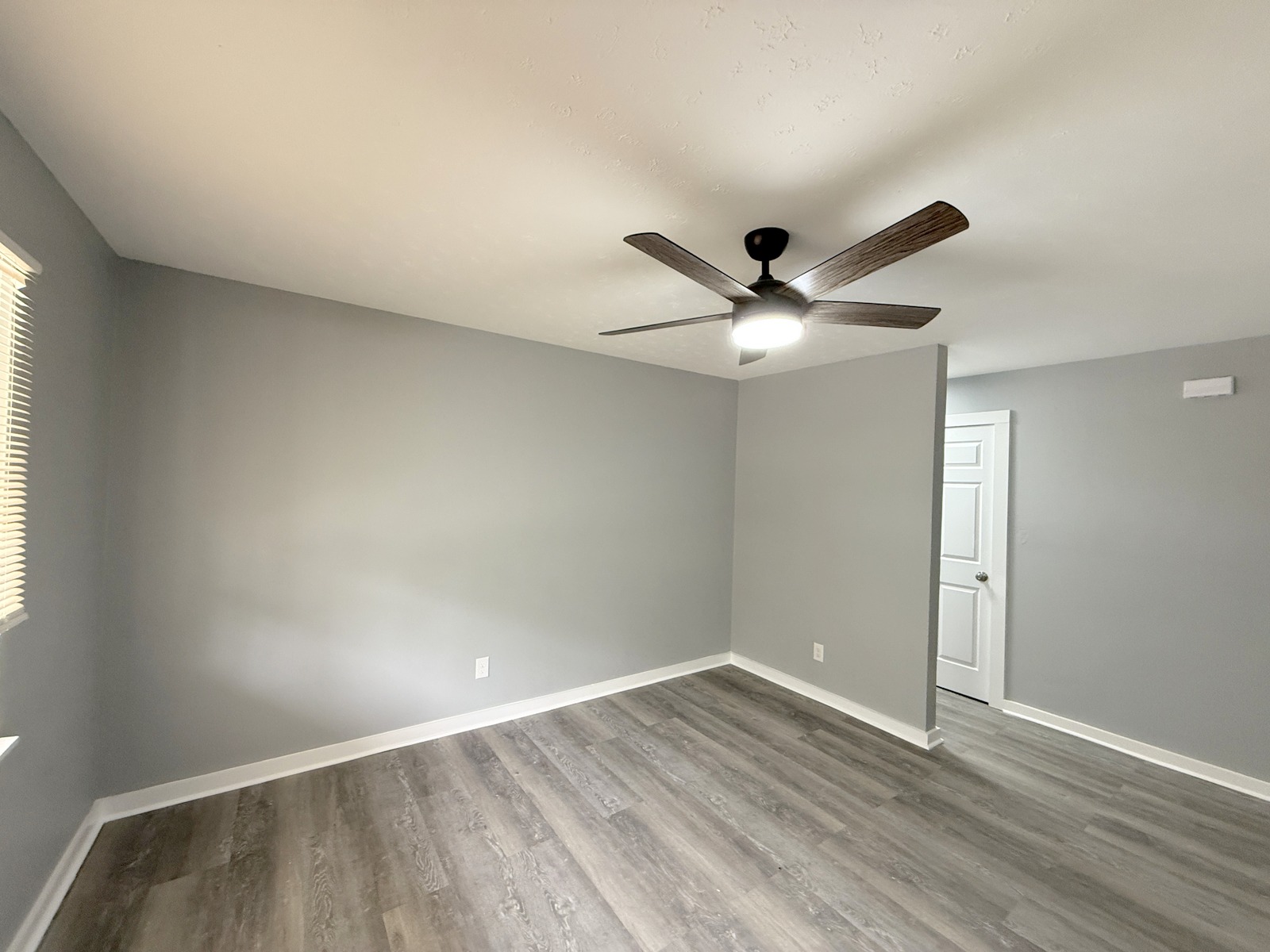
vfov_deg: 85.7
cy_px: 476
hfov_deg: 102.1
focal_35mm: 14
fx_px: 514
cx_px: 635
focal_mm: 2.22
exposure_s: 1/84
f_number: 2.2
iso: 320
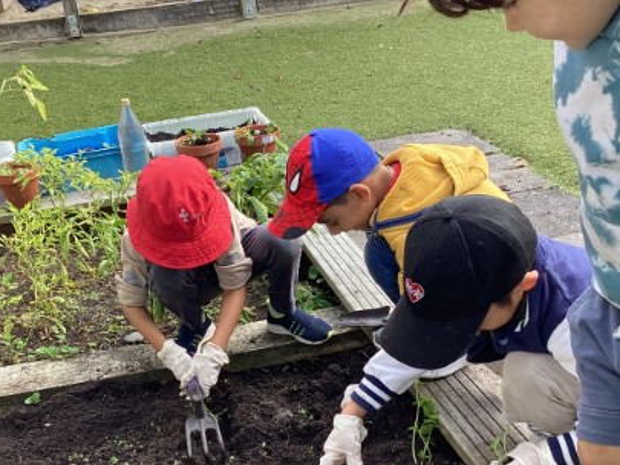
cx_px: 277
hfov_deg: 38.9
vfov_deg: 29.3
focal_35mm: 49
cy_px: 333
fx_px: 878
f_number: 2.4
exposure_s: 1/100
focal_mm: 3.3
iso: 32
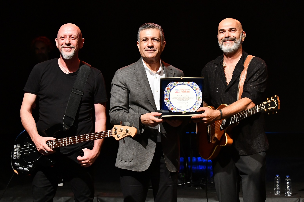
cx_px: 152
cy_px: 101
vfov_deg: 19.5
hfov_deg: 28.8
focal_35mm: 70
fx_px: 591
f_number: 5.6
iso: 3200
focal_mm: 70
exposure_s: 1/250
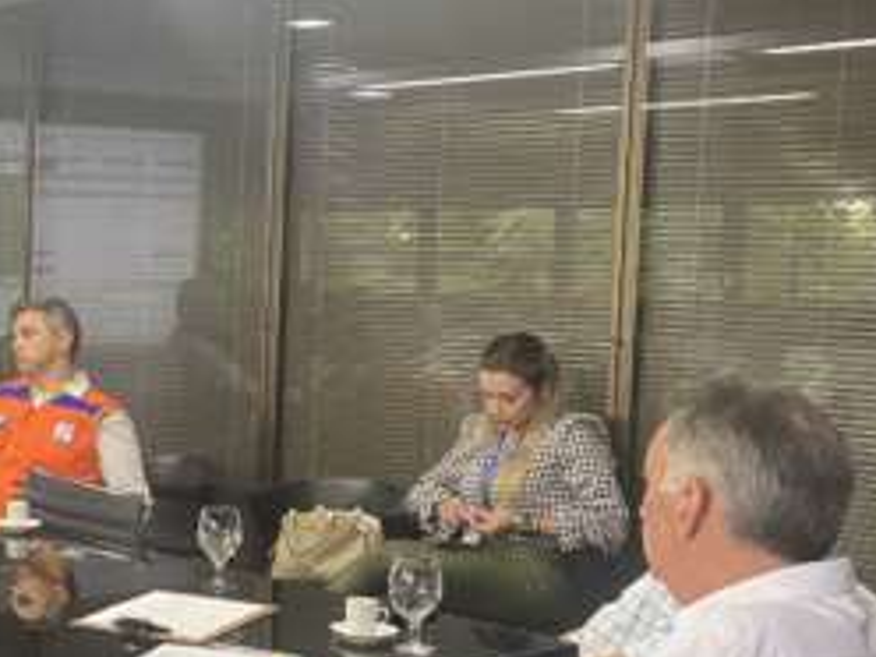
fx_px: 1594
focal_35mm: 63
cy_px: 424
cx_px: -138
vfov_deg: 23.2
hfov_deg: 27.5
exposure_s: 1/60
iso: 250
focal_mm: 4.25
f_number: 1.8
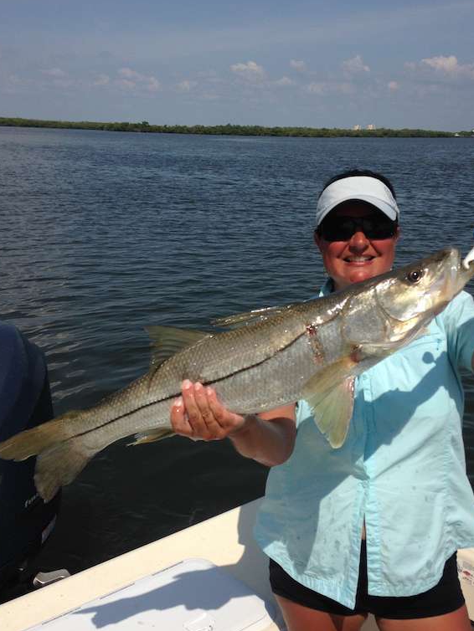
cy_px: 312
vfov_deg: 44.8
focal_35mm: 42
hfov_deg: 34.3
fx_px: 766
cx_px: 263
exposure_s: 1/3390
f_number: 2.4
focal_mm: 4.12
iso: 50
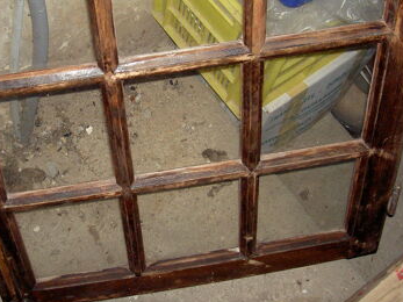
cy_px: 107
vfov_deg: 26.9
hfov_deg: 35.2
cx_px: 136
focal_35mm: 54
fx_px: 628
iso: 200
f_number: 2.8
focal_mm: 8
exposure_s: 1/60
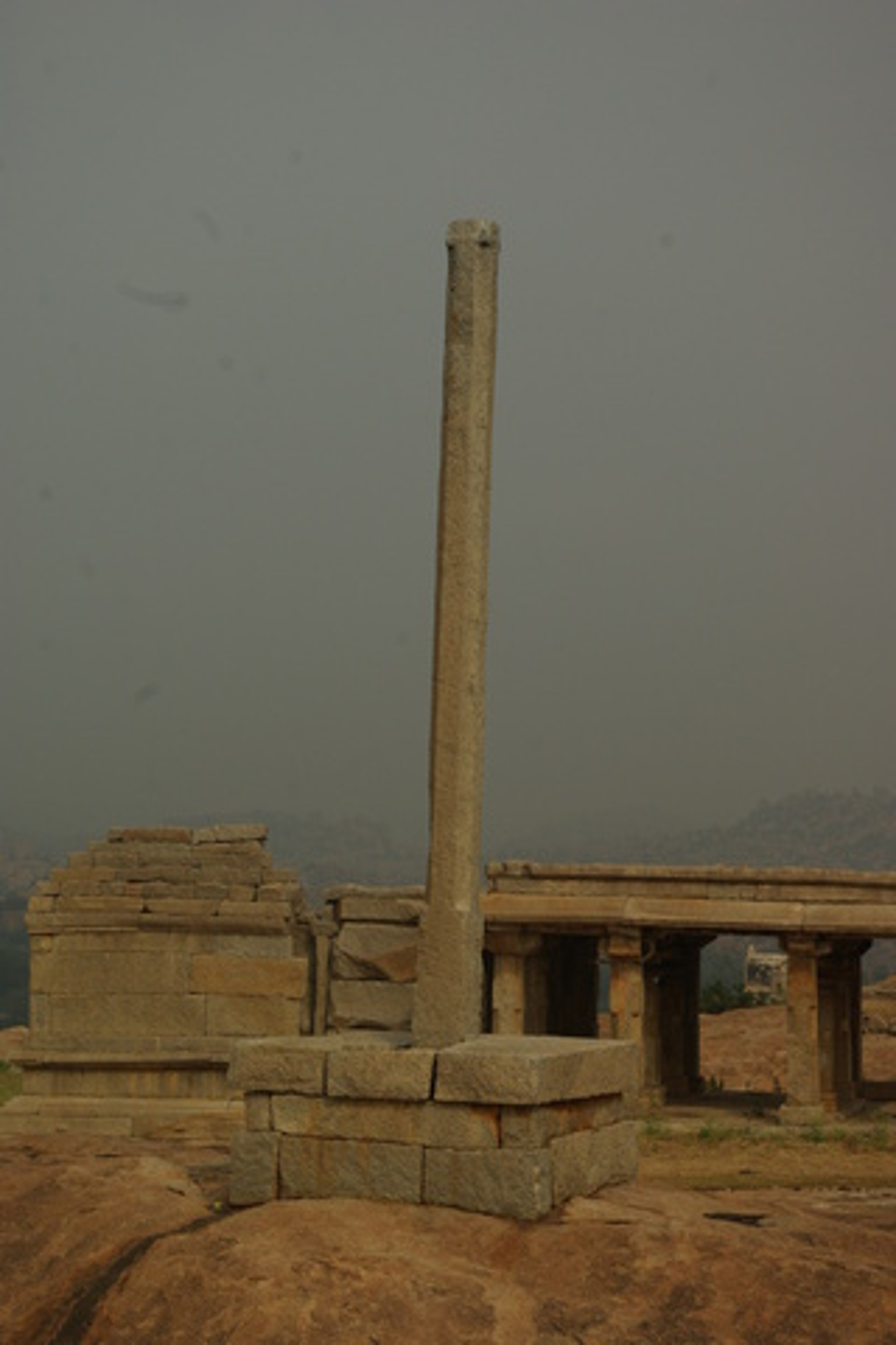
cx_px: 448
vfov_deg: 24.6
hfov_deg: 16.6
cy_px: 672
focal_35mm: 82
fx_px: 3080
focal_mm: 55
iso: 100
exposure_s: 1/180
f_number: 9.5
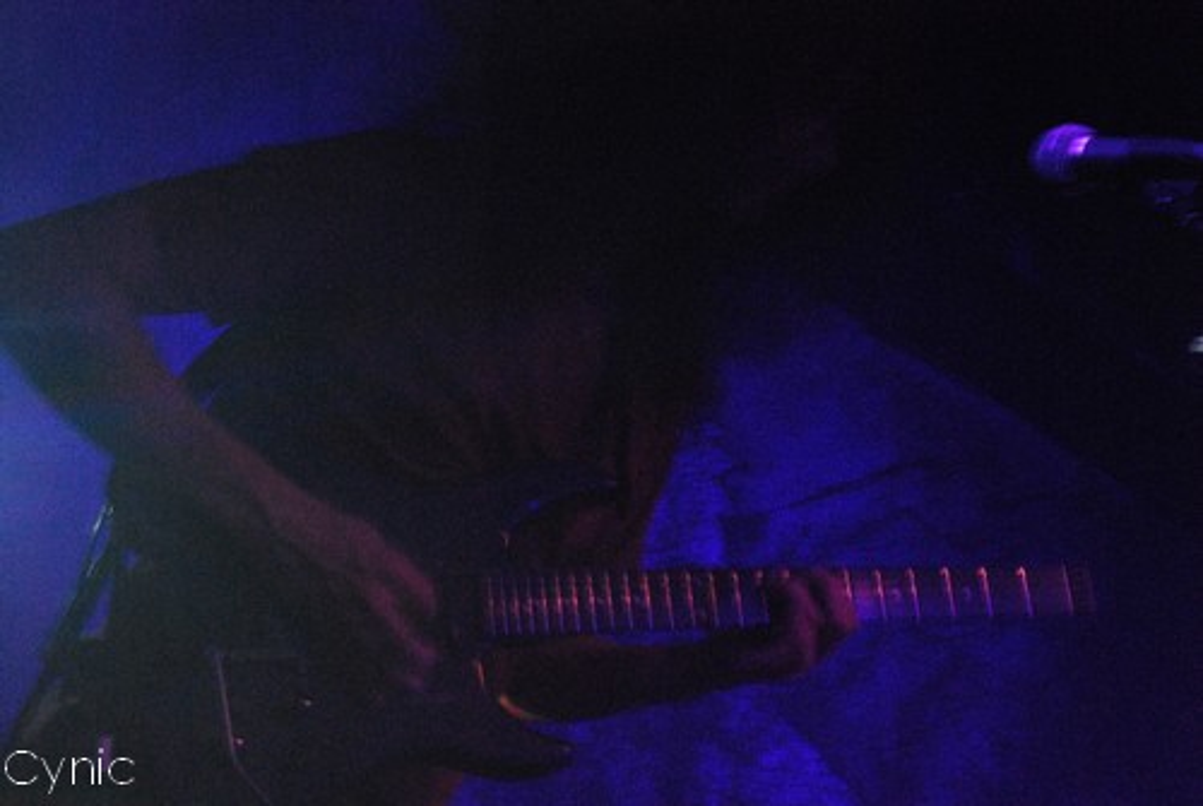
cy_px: 403
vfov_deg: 17.6
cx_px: 602
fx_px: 2610
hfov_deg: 26.0
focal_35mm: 78
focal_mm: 52
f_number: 16
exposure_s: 1/6
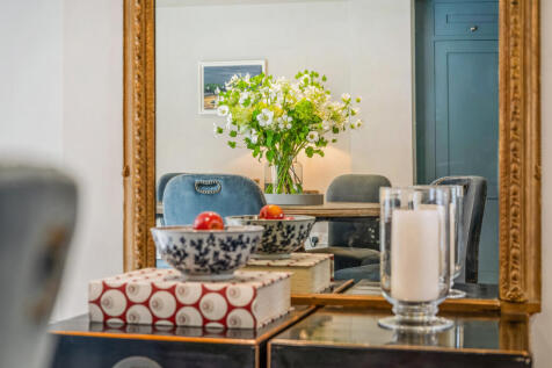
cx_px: 276
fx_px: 766
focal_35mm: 50
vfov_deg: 27.0
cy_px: 184
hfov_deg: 39.6
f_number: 3.5
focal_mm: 50
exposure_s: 1/25
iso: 100
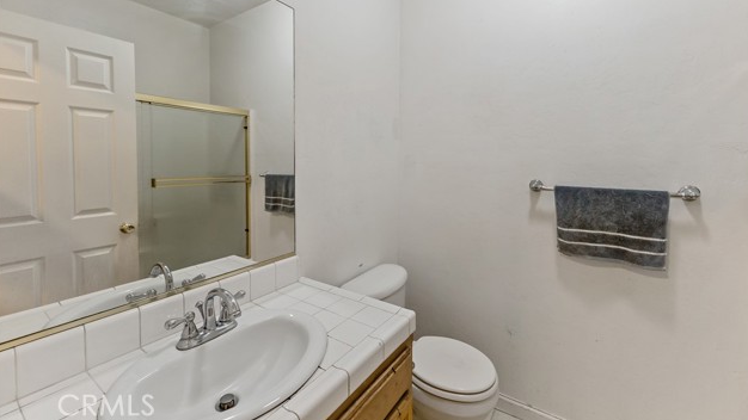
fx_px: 297
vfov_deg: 69.8
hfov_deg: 103.0
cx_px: 375
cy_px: 168
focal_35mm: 15
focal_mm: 14
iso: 1250
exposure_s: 1/160
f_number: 4
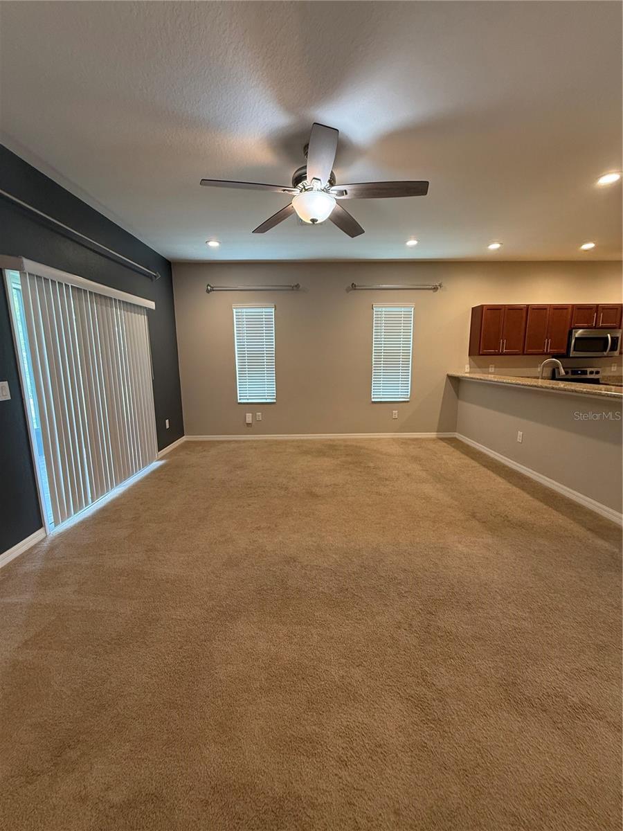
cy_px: 416
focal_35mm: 14
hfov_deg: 85.7
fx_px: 336
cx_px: 312
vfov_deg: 102.1
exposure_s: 1/60
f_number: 2.2
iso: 200
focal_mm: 2.22
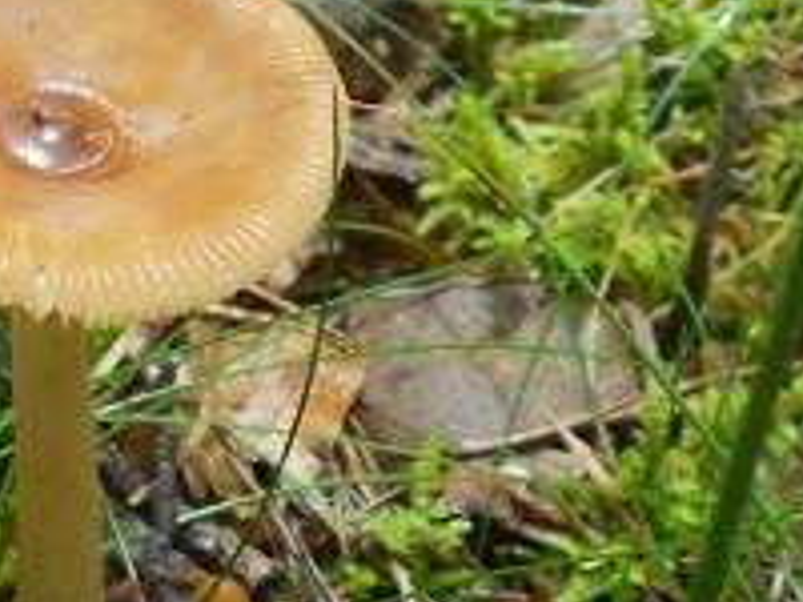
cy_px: -159
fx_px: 2111
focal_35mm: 91
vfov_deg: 15.5
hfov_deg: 20.2
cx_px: -157
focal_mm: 4.6
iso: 80
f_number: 3.2
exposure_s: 1/100
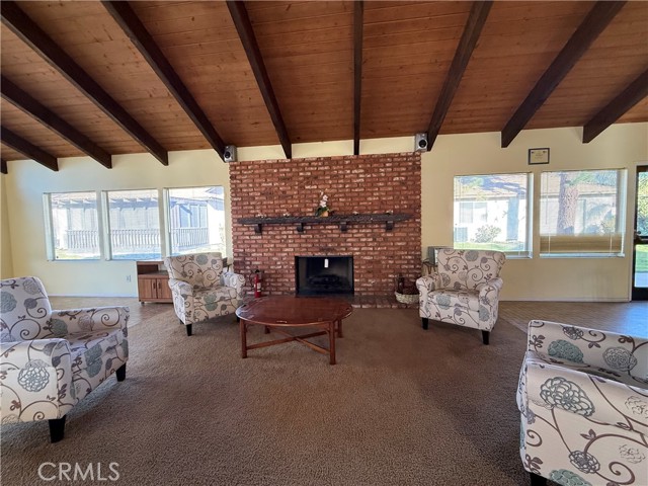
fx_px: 262
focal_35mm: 14
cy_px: 243
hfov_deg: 102.1
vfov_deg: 85.7
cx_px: 324
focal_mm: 2.22
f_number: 2.2
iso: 640
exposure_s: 1/120
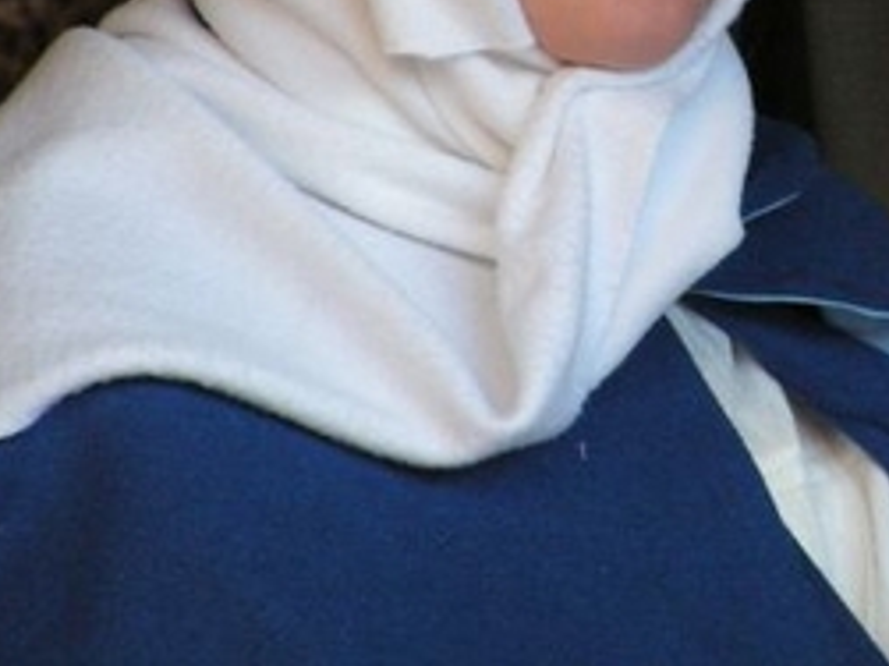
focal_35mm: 758
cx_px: 797
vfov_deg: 2.0
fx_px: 19457
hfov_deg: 2.6
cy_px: 34
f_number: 3.7
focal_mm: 63
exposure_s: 1/200
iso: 200
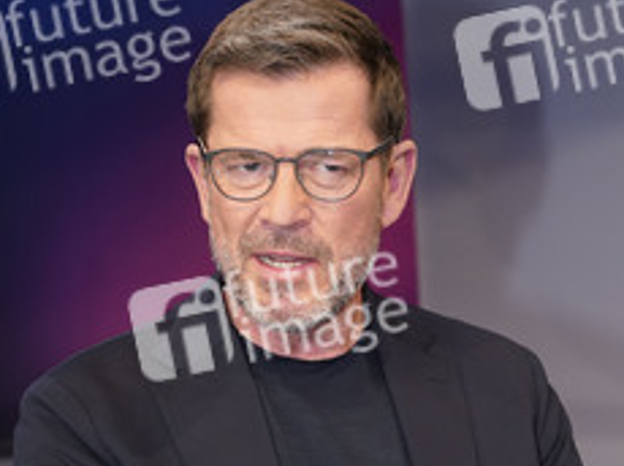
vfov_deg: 15.0
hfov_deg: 20.2
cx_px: 347
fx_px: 1747
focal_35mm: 97
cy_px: 452
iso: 2000
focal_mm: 58
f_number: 5.6
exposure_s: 1/125
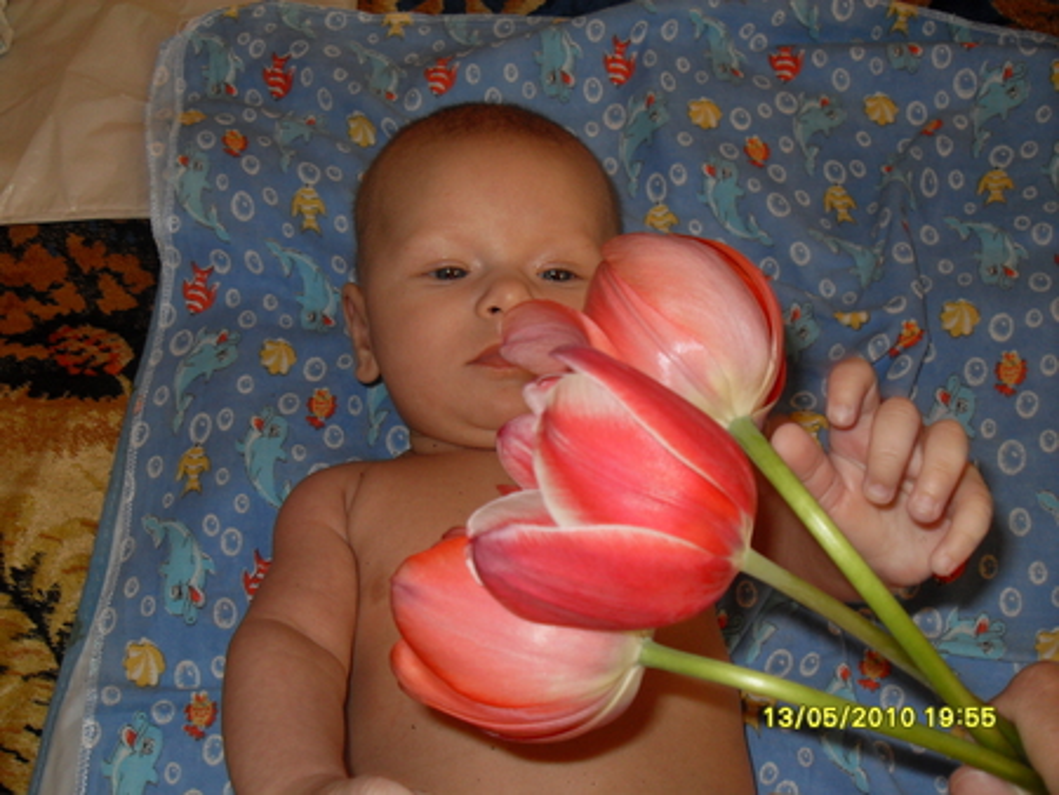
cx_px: 530
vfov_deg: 38.7
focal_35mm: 37
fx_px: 1133
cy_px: 398
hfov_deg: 50.1
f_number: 2.8
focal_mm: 6.3
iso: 100
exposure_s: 1/45
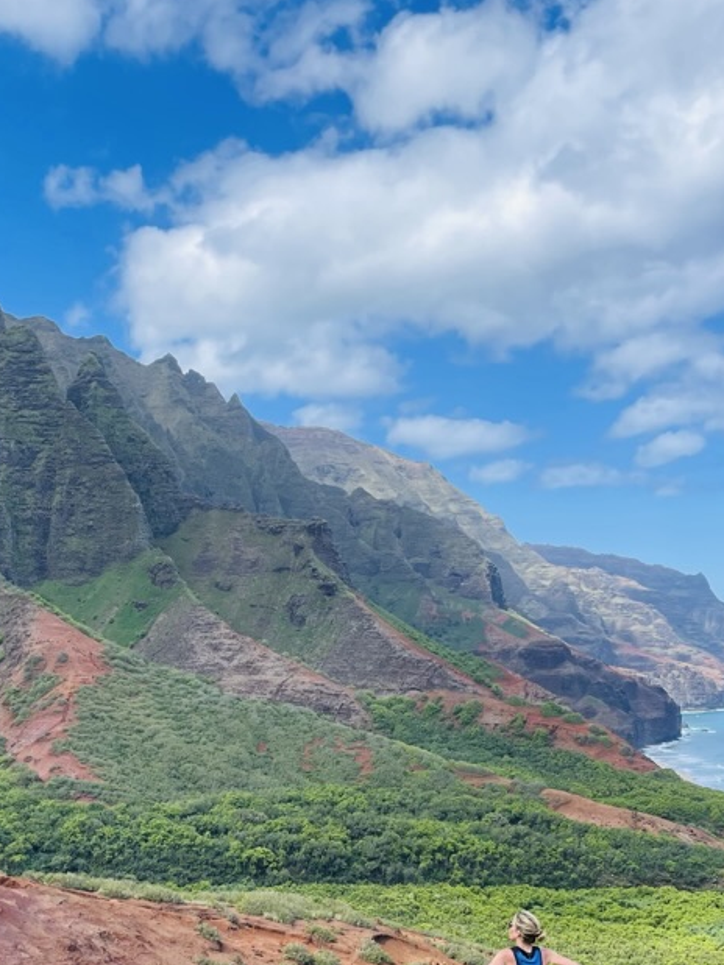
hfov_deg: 33.4
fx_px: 1200
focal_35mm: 43
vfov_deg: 42.1
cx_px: 279
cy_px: 762
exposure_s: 1/2020
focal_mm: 4.2
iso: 32
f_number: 1.6
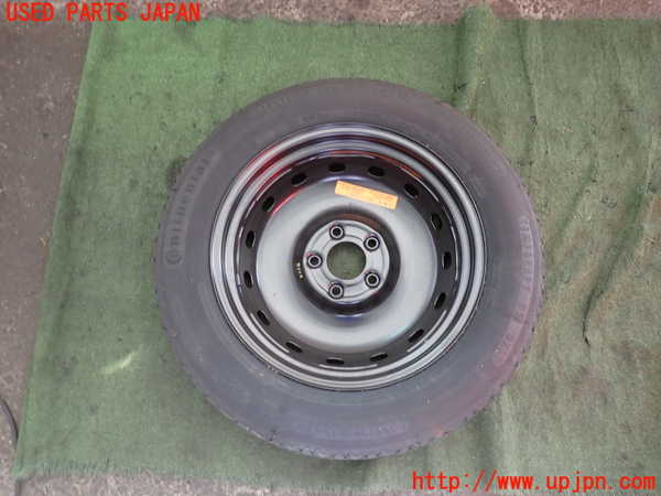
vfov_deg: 54.9
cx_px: 330
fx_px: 477
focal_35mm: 25
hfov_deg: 69.4
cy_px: 248
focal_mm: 4.5
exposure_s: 1/40
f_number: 2
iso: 200
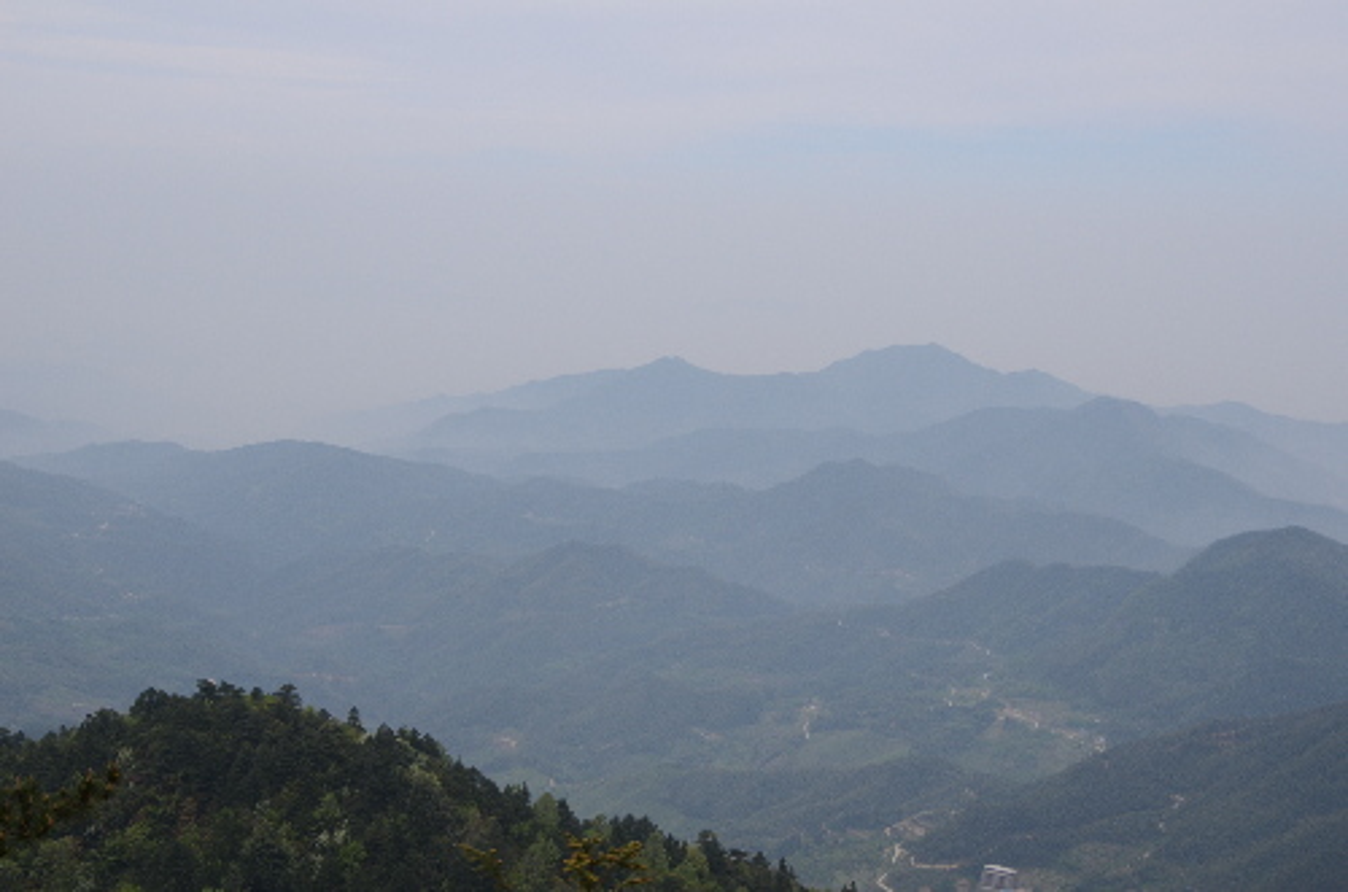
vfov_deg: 21.5
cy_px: 446
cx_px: 674
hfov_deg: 32.0
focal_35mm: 63
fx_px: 2354
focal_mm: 42
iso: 400
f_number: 13
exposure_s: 1/640
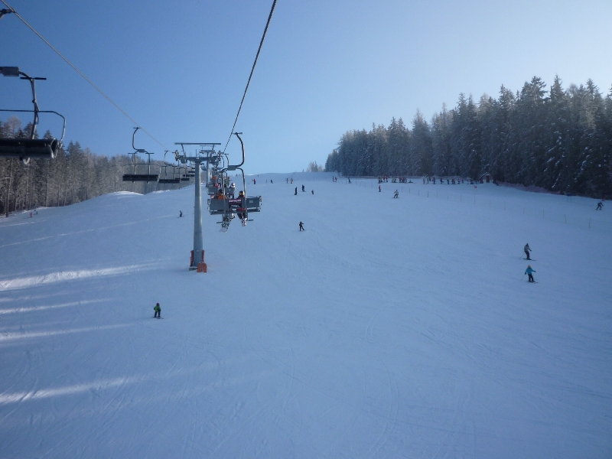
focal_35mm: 32
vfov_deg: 44.2
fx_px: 566
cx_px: 306
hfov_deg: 56.8
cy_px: 230
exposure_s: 1/400
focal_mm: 5.2
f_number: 5.6
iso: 100
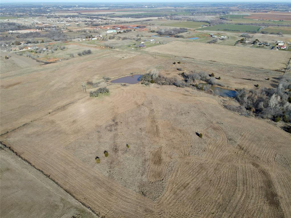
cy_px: 109
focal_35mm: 24
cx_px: 146
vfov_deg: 56.8
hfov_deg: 71.6
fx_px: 202
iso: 100
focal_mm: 4.5
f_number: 2.8
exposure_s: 1/500
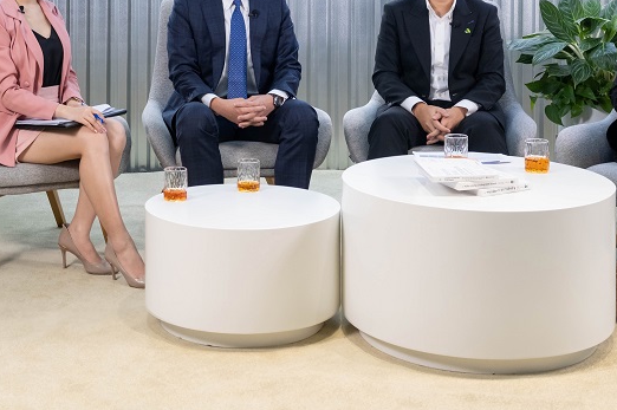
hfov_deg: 29.3
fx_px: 1181
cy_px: 31
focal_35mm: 69
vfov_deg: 19.3
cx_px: 339
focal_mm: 24.3
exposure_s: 1/100
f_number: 5
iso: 800
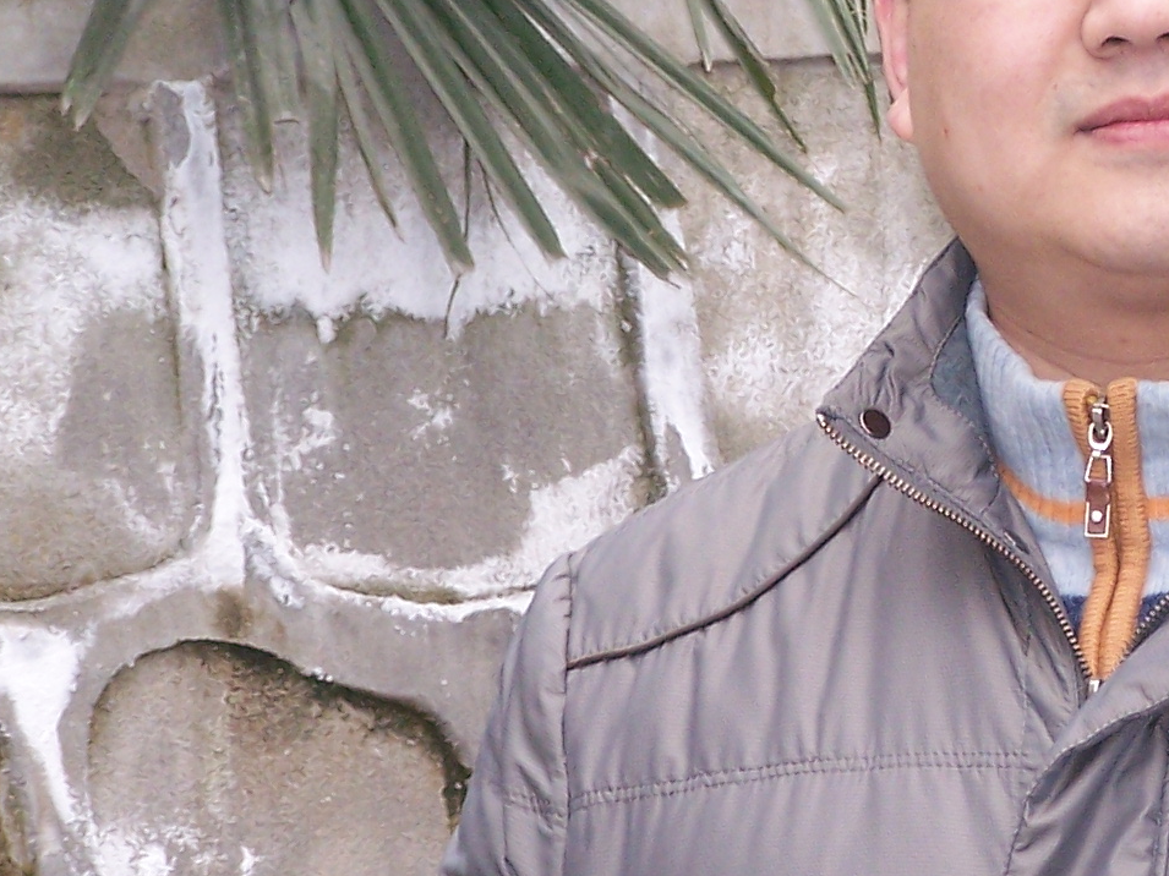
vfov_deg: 4.0
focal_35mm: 375
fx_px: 12662
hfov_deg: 5.3
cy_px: 356
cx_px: 1131
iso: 140
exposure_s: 1/125
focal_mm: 23.1
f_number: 3.2
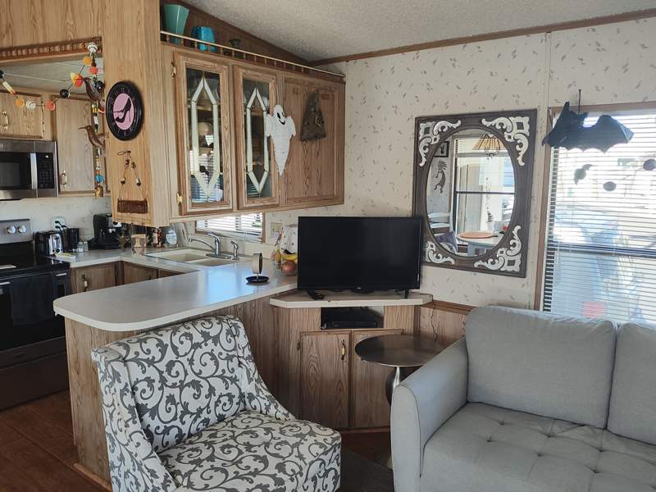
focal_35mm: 25
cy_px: 246
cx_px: 328
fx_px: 474
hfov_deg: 69.4
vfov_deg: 54.9
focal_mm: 4.15
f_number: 1.5
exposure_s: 1/120
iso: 155
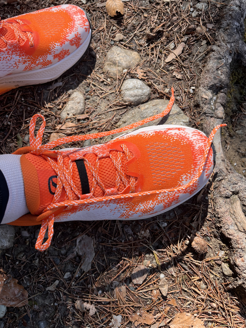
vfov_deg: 67.3
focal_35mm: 26
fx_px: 246
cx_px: 123
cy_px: 164
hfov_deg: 53.1
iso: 50
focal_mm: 5.1
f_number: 1.6
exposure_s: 1/943
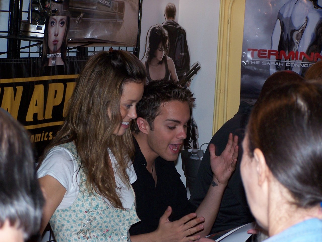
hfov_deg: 15.4
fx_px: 1191
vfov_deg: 11.6
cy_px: 121
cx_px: 161
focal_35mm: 128
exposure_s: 1/90
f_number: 3.2
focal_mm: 21.2
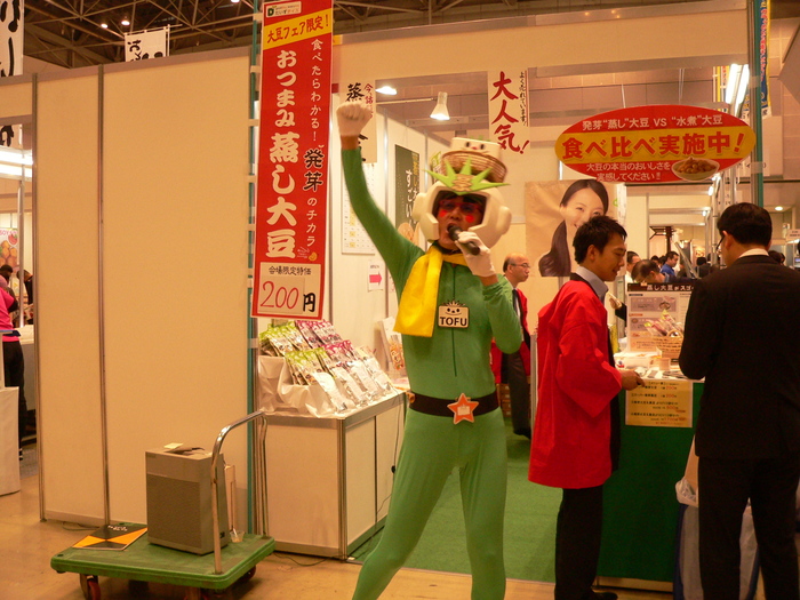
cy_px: 300
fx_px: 832
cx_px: 400
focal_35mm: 36
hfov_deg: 51.4
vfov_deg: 39.7
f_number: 2.8
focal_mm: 6
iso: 200
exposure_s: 1/40
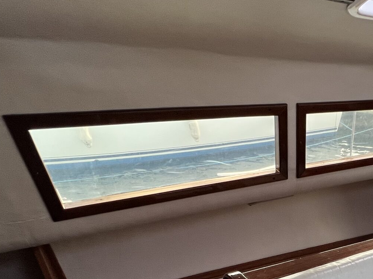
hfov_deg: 45.8
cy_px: 312
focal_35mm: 33
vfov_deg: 36.0
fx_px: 356
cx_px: 380
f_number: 1.8
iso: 125
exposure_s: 1/99
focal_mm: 1.57
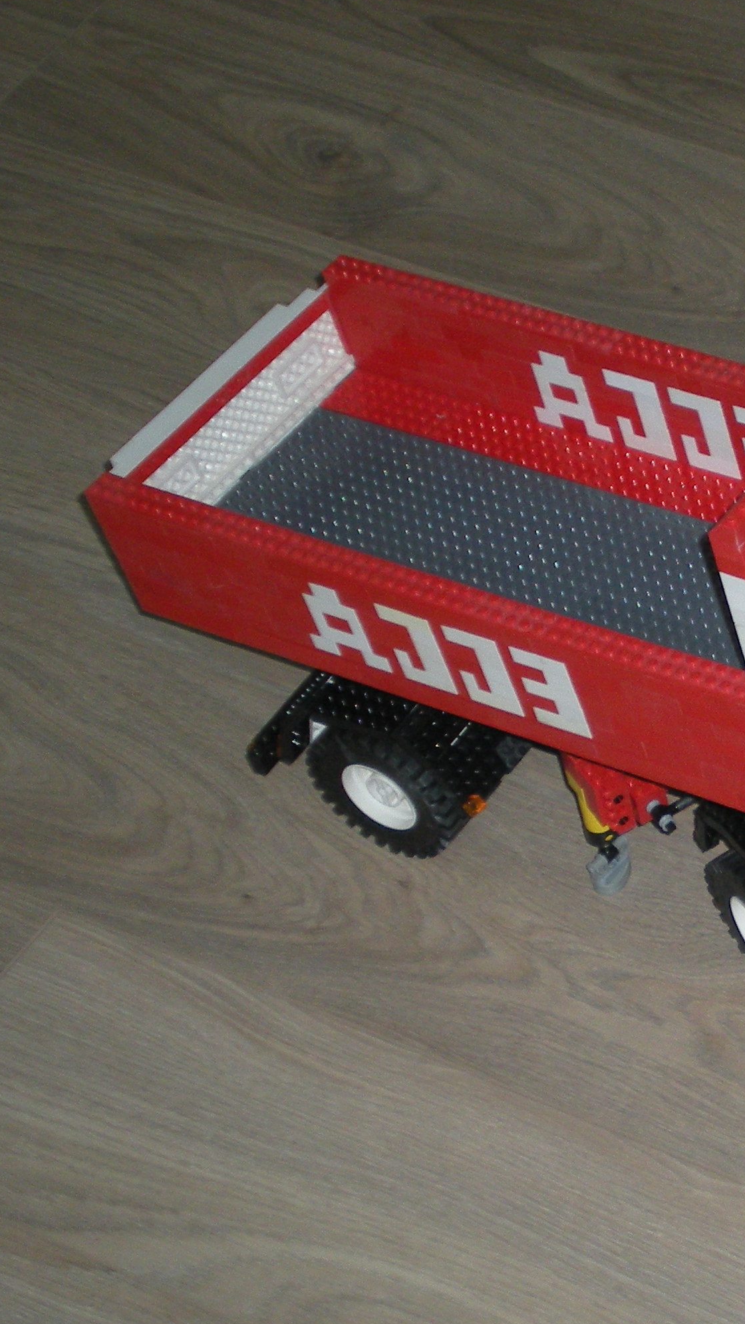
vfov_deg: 21.3
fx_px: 3512
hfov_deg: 11.8
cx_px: 943
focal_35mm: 100
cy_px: 751
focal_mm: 9.3
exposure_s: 1/60
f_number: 3.9
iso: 161
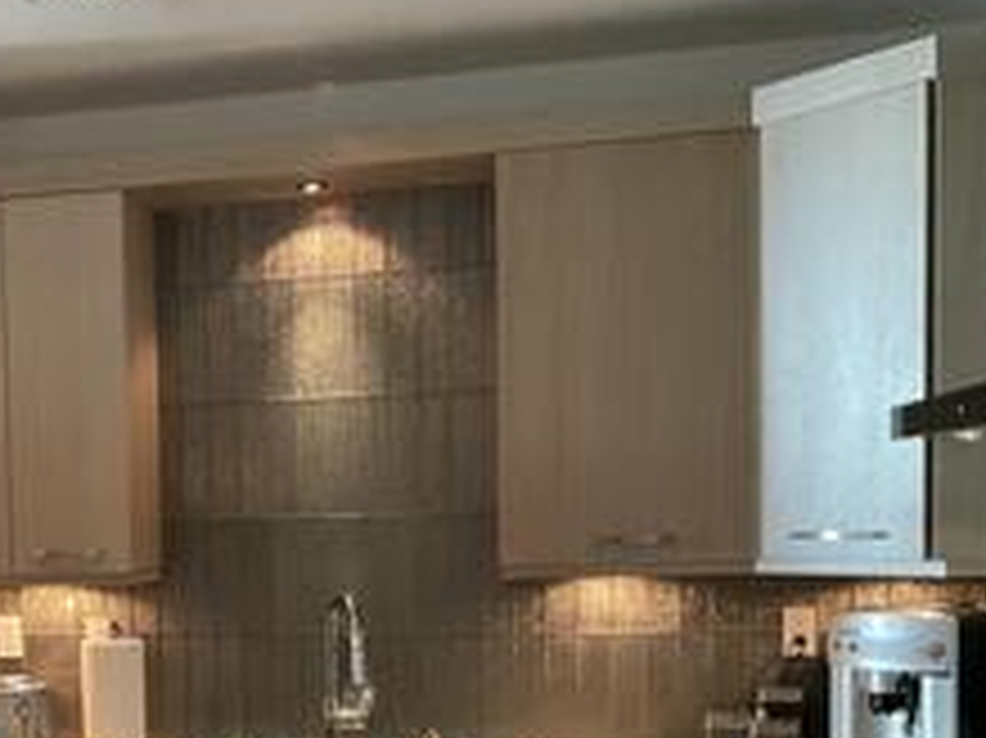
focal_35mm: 53
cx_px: 117
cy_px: 612
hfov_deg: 34.4
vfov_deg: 26.9
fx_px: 1509
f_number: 1.8
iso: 160
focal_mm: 3
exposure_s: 1/60
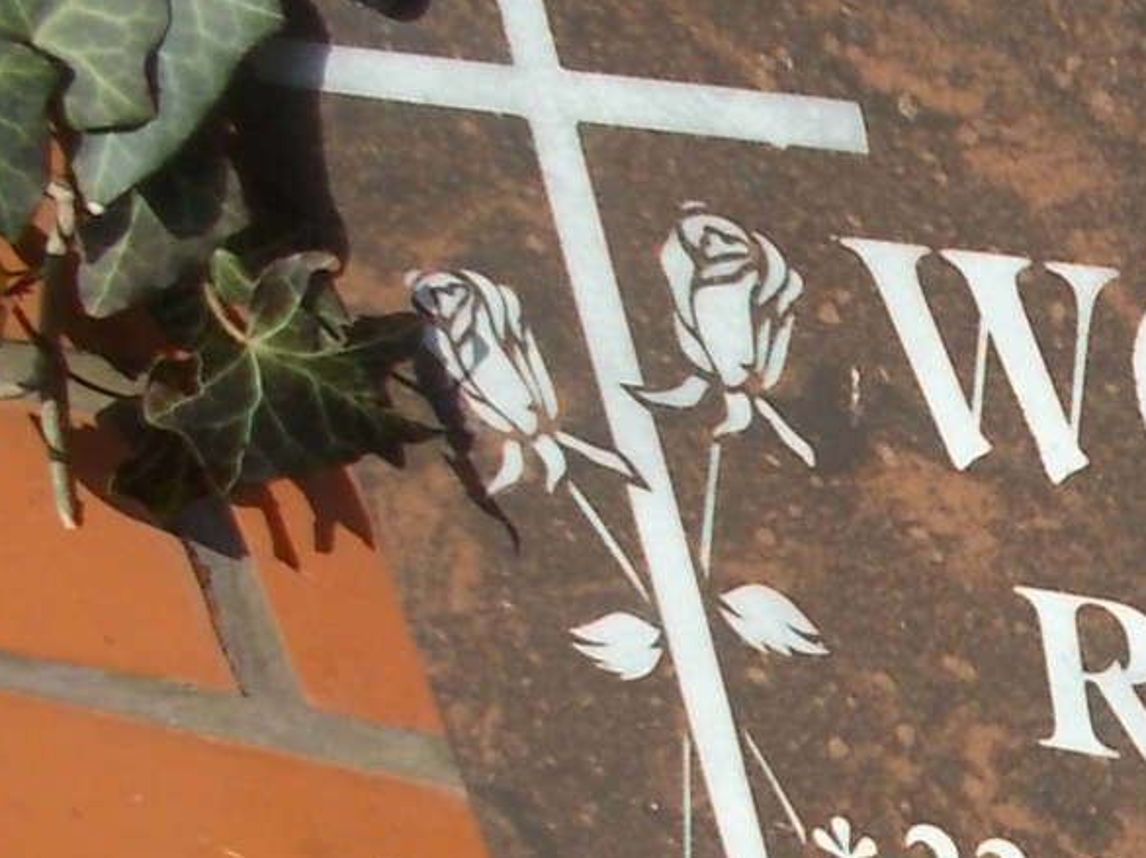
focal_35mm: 71
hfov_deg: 23.9
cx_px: 1512
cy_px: 760
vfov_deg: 20.3
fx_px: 2350
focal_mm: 4.6
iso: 80
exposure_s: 1/160
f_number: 8
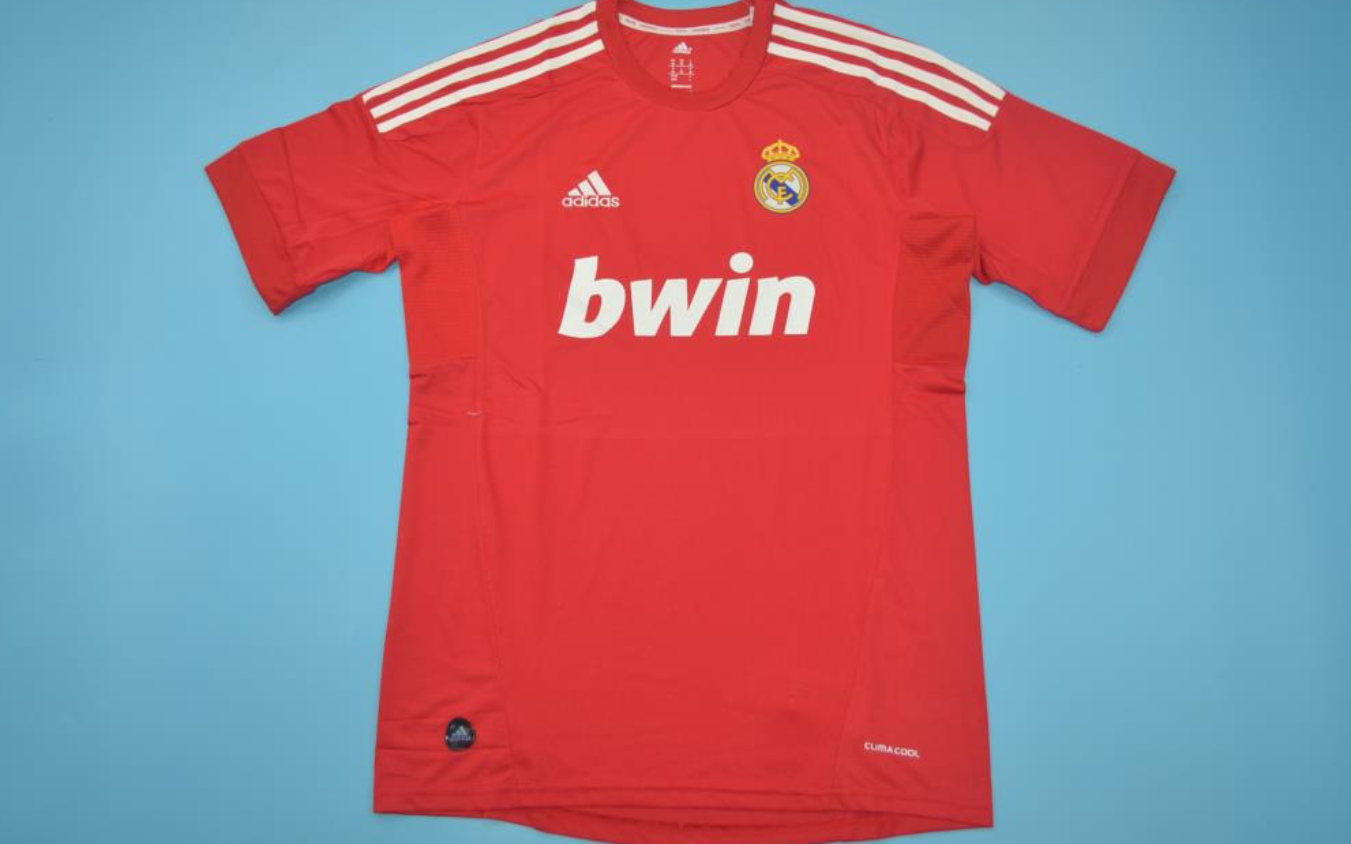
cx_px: 683
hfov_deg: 62.9
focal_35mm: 30
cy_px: 385
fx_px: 1104
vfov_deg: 41.8
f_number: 3.5
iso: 200
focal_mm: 18
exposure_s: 1/200
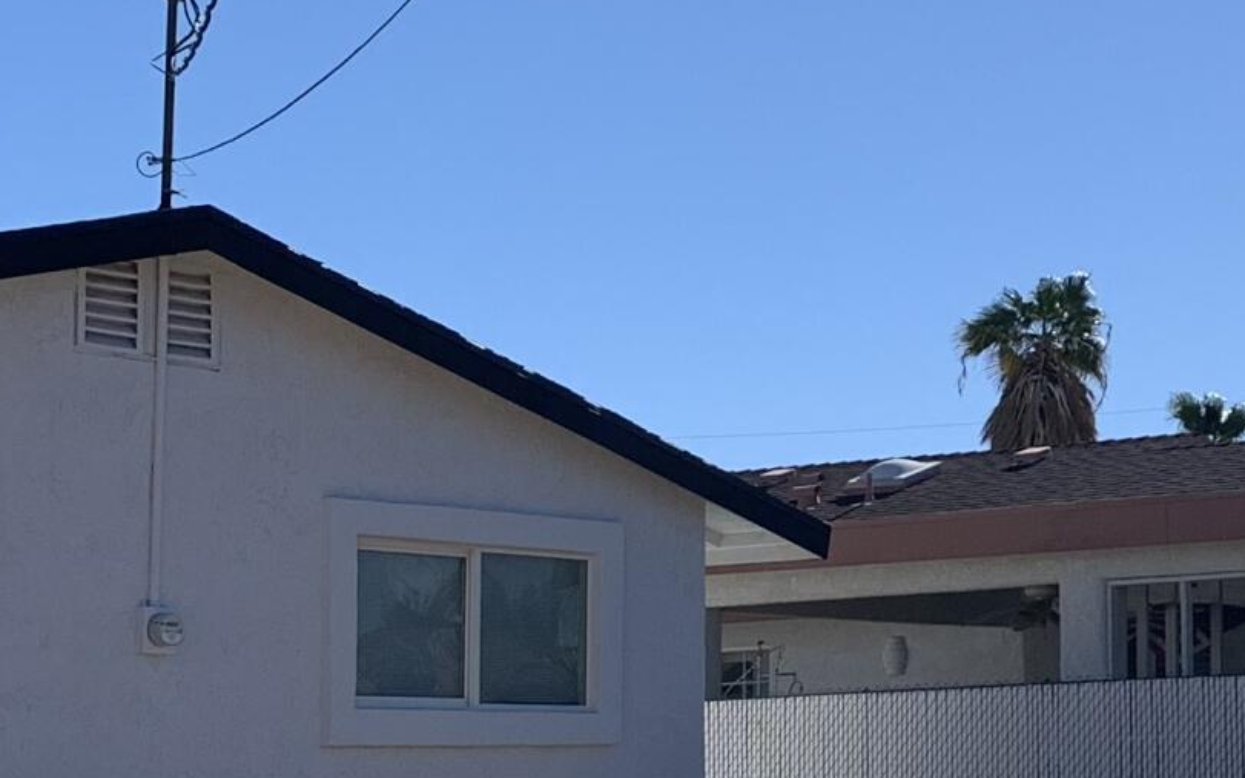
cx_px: 1603
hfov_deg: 18.9
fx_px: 3461
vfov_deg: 12.8
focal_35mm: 102
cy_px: 482
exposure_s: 1/4098
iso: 25
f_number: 1.8
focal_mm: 4.25
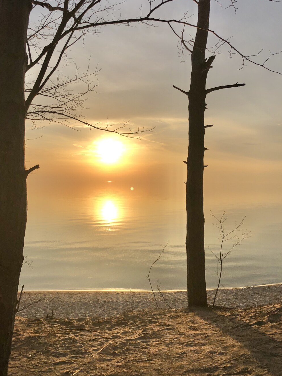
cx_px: 123
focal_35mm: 32
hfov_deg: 44.1
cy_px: 171
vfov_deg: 56.7
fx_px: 348
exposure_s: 1/2825
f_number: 1.8
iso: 20
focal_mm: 4
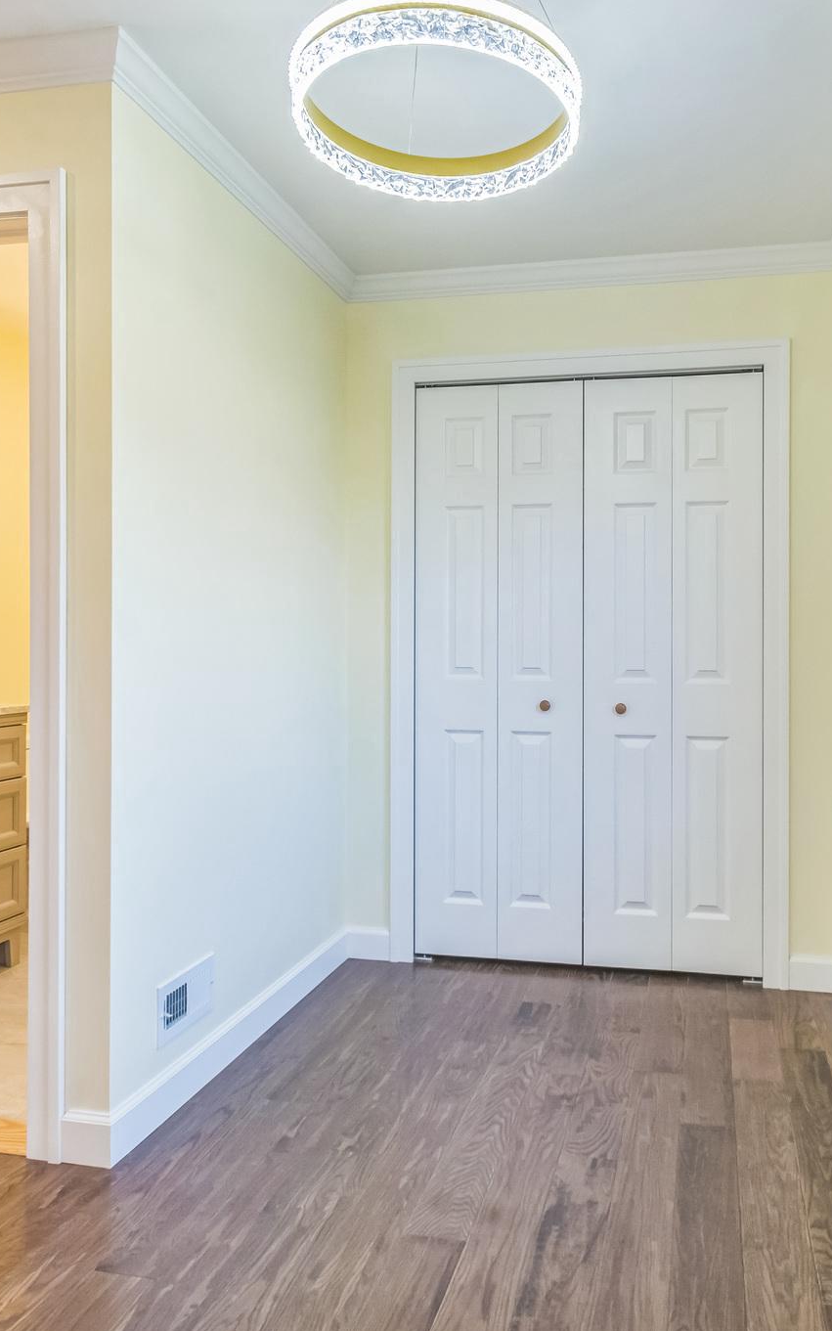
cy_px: 666
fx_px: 834
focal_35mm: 23
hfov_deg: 52.3
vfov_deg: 77.1
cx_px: 533
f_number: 10
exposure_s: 1/25
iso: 200
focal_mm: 10
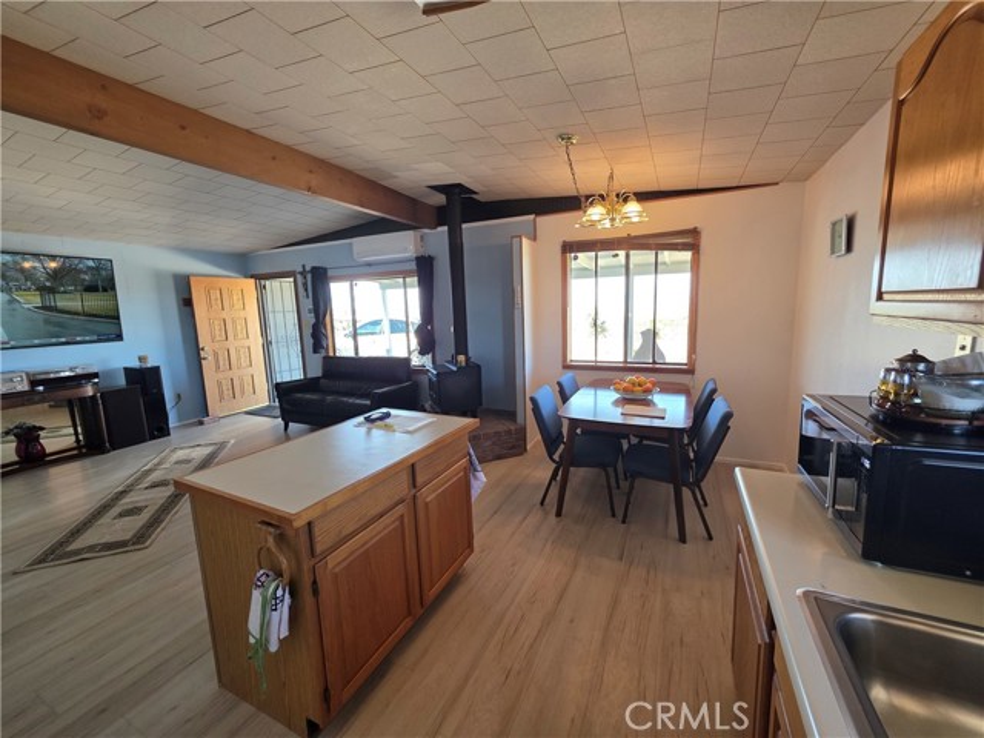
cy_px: 369
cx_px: 492
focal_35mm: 13
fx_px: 370
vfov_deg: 89.9
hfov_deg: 106.2
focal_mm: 2.2
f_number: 1.9
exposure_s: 1/120
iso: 125
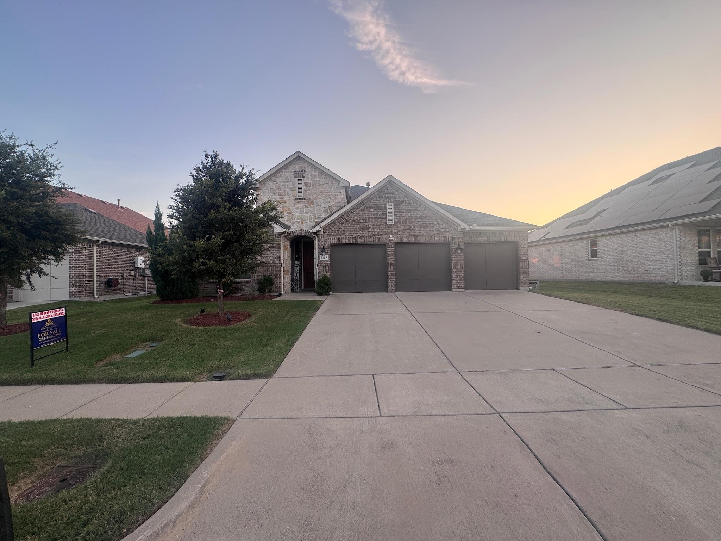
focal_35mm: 14
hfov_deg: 102.1
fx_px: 292
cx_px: 360
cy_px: 270
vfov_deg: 85.7
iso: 40
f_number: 2.2
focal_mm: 2.22
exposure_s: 1/182
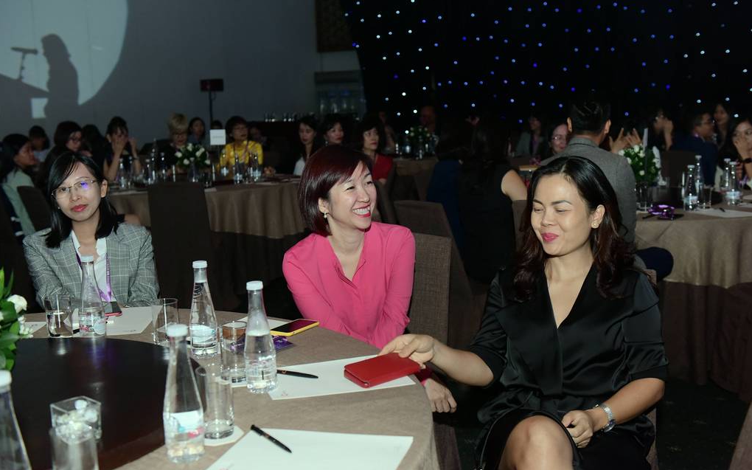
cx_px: 376
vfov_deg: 29.8
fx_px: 881
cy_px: 228
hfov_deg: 46.2
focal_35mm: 43
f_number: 3.5
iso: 1250
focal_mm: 42
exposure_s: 1/250
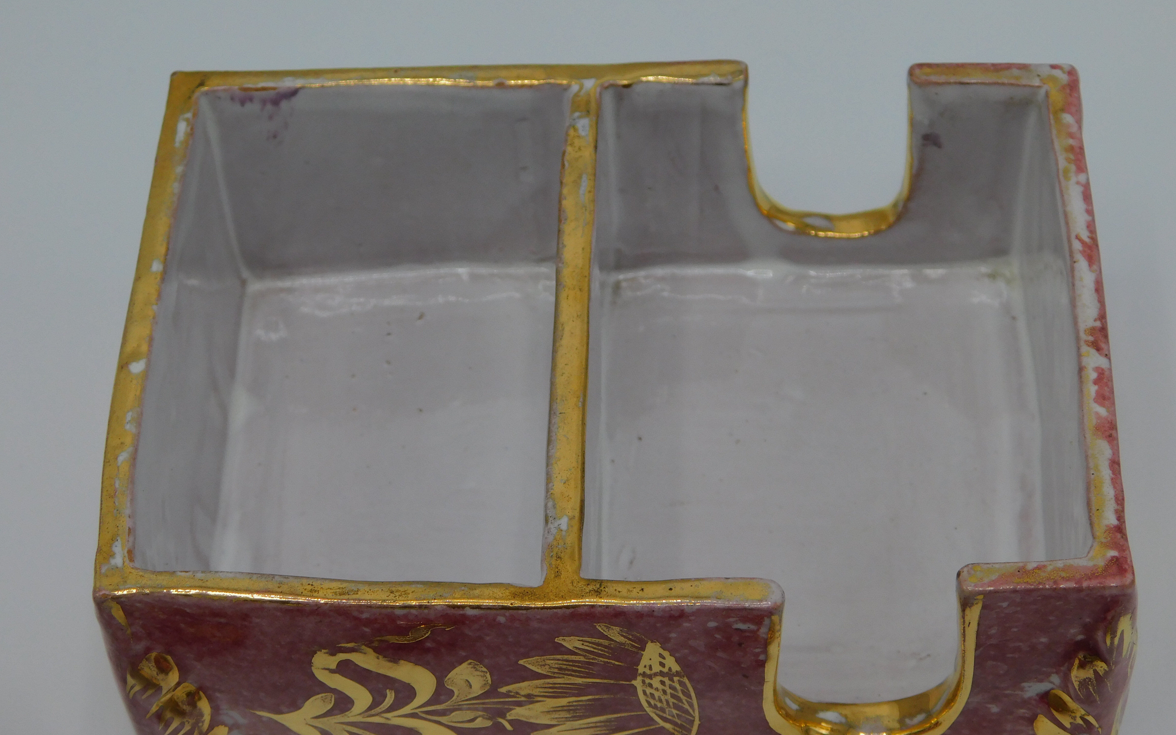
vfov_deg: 18.6
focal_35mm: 70
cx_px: 588
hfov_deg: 29.4
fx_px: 2243
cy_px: 437
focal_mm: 11.7
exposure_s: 1/640
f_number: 4.2
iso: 125
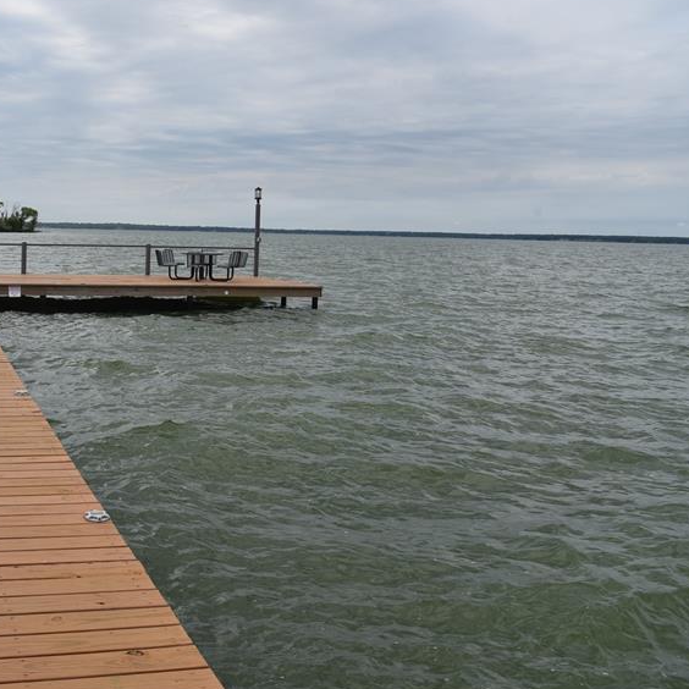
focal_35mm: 37
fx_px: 833
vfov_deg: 44.9
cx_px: 81
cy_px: 320
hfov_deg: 41.7
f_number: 10
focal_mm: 24
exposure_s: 1/400
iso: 200
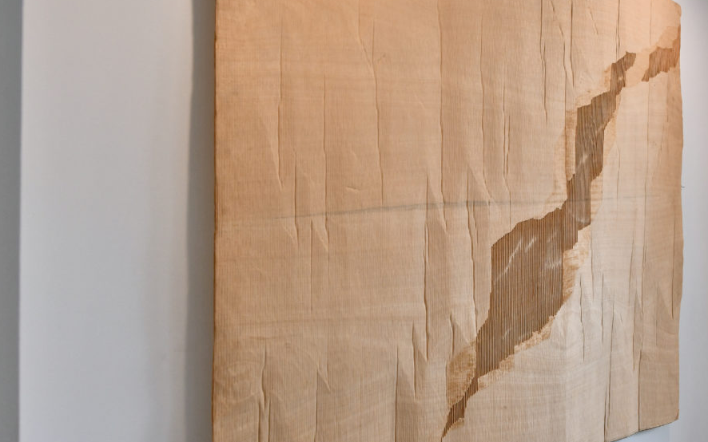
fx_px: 648
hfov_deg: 57.1
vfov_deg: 37.7
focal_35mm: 34
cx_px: 400
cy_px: 241
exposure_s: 1/320
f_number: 3.5
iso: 640
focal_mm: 19
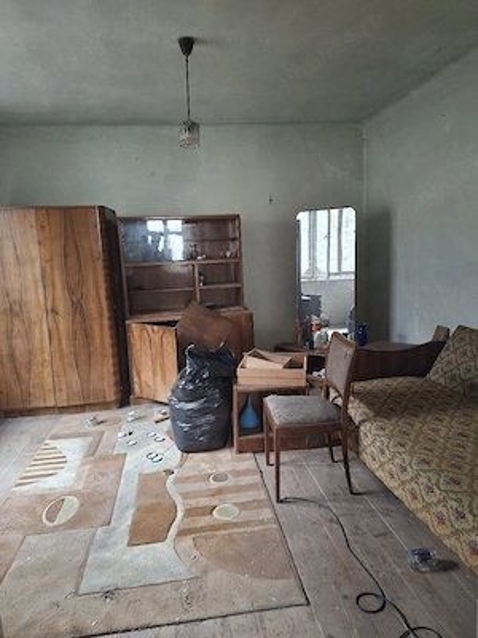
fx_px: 423
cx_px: 239
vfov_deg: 73.9
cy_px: 319
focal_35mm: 23
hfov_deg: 58.9
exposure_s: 1/50
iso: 250
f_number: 1.8
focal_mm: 5.54
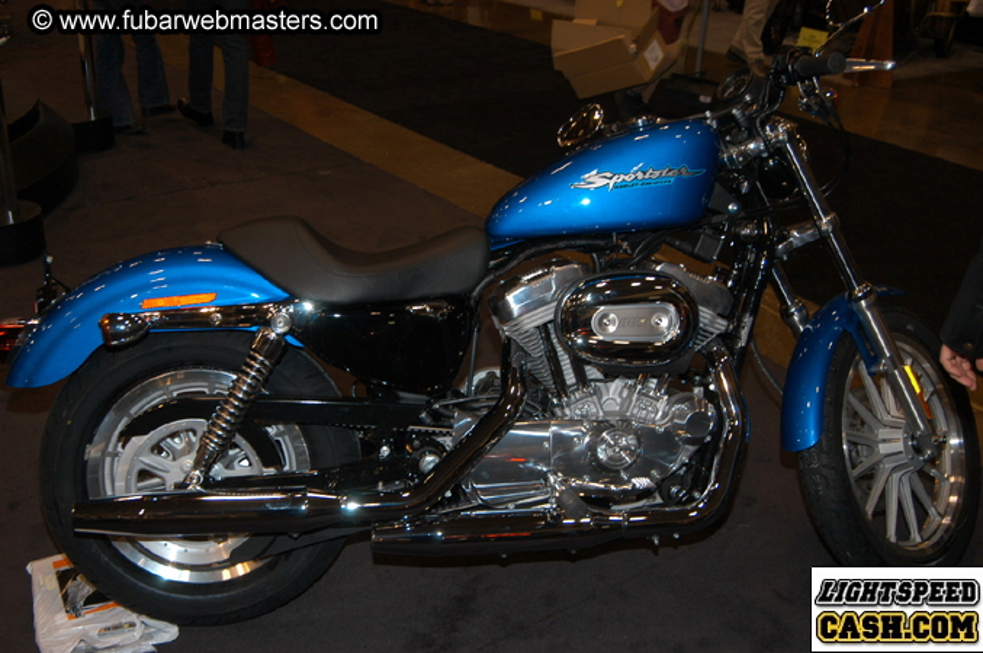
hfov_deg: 53.2
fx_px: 982
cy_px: 326
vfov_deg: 36.8
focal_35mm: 36
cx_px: 492
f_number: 5
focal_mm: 24
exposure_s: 1/60
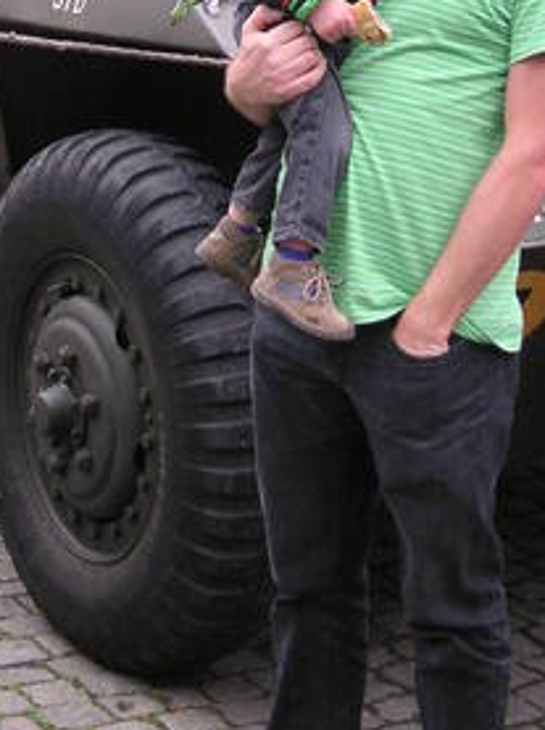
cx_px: 269
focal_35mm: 107
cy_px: -55
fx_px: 2251
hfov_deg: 13.8
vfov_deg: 17.8
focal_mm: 6.1
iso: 50
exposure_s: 1/125
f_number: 2.8
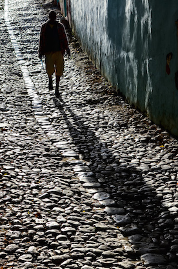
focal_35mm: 82
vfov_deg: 24.9
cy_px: 142
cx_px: 73
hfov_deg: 16.6
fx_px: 610
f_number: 5.6
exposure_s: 1/640
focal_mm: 35
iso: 100
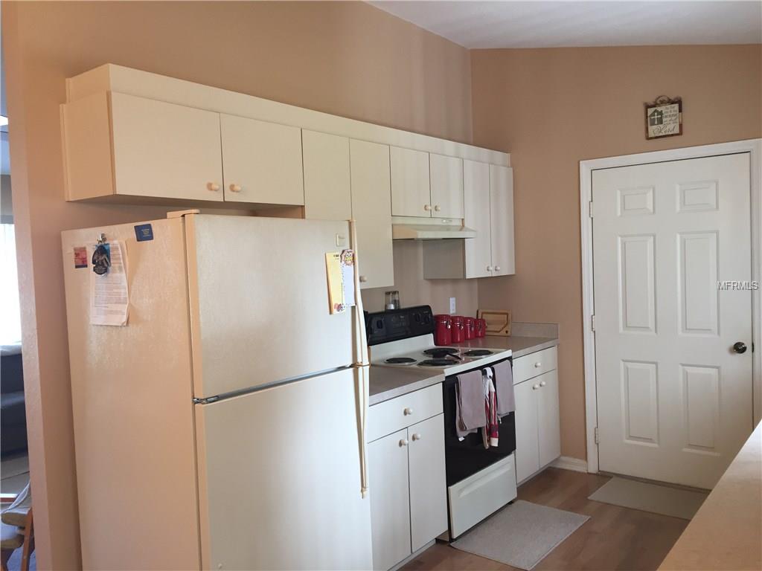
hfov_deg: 61.7
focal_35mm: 29
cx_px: 381
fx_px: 638
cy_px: 286
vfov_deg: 48.2
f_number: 2.2
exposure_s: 1/30
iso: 64
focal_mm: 4.15
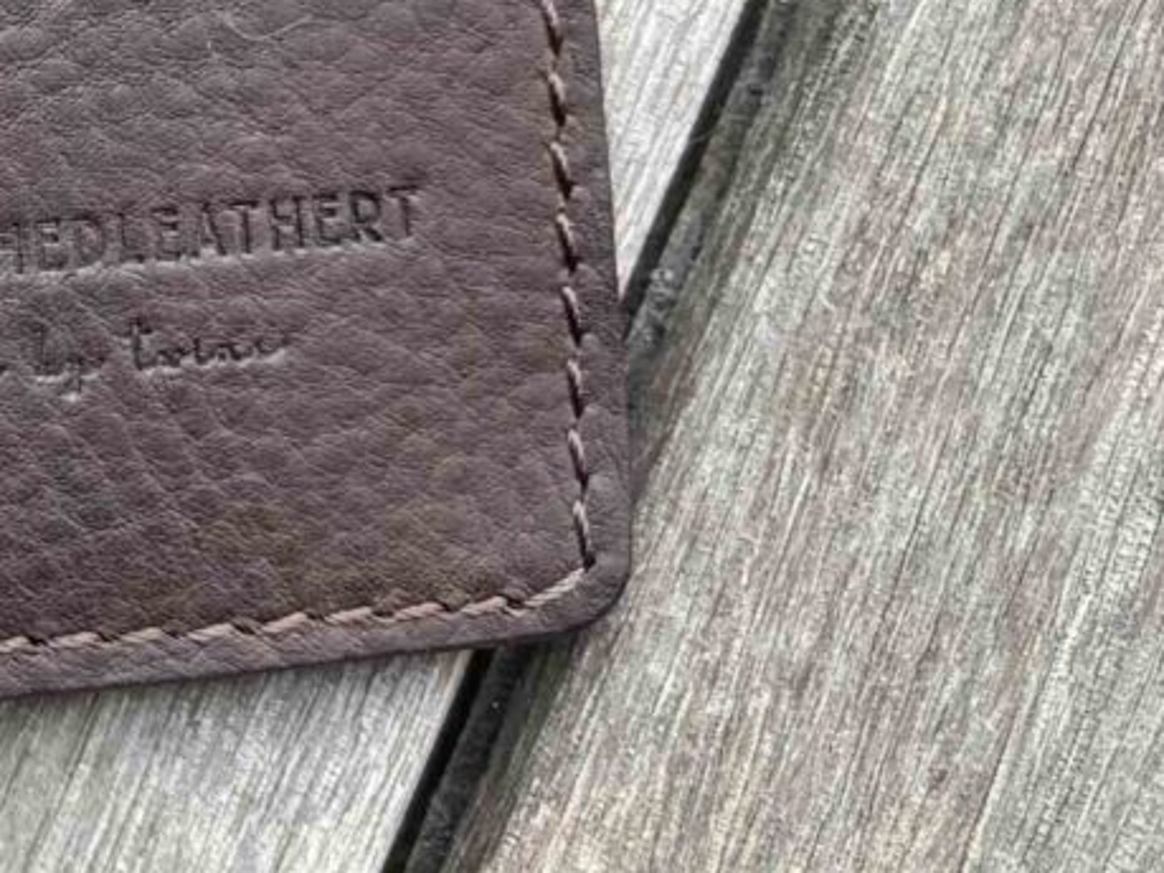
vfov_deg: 9.9
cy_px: -464
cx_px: -1440
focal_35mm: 145
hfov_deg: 11.7
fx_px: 4875
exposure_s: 1/278
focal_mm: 5.96
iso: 50
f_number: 1.6
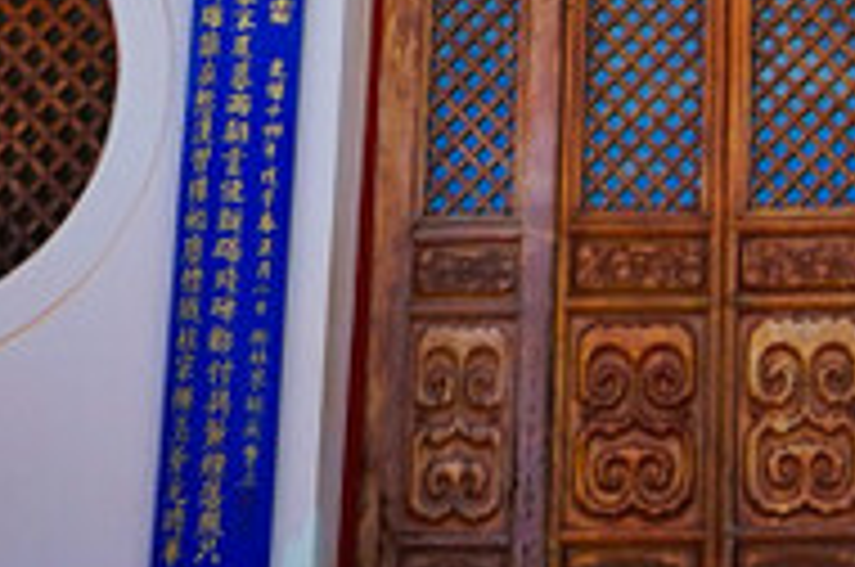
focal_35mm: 177
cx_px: 1076
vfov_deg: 6.9
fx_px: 4197
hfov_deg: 11.4
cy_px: -1154
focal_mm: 28
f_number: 9
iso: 100
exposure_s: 1/80
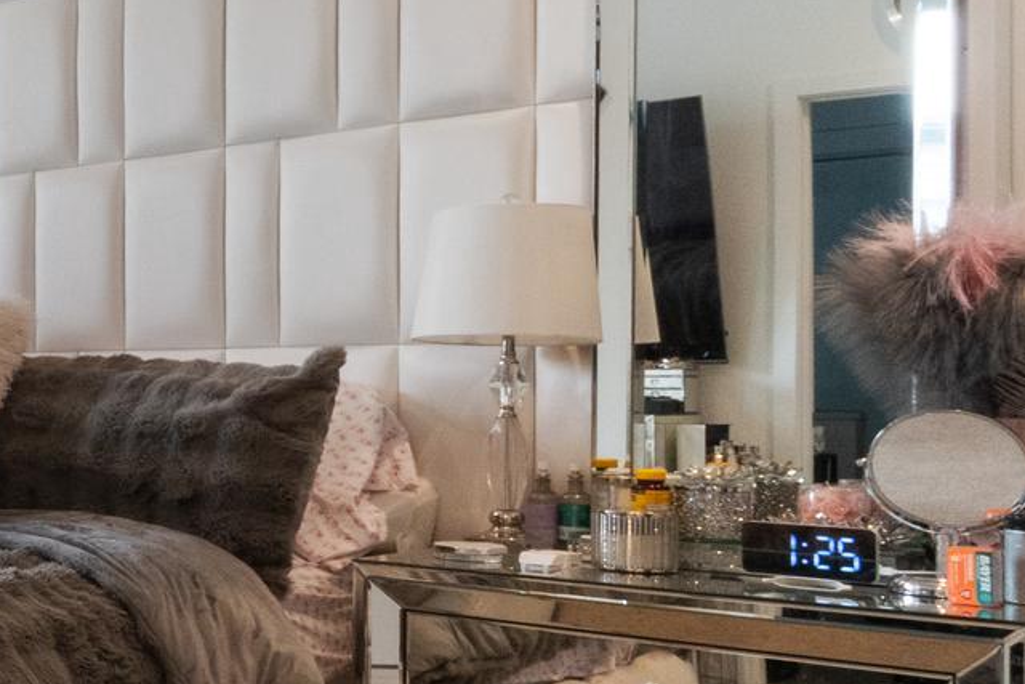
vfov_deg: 27.7
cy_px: 521
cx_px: -551
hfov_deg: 27.1
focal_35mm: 48
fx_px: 1367
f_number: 20
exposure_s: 1/6
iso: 1250
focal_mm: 10
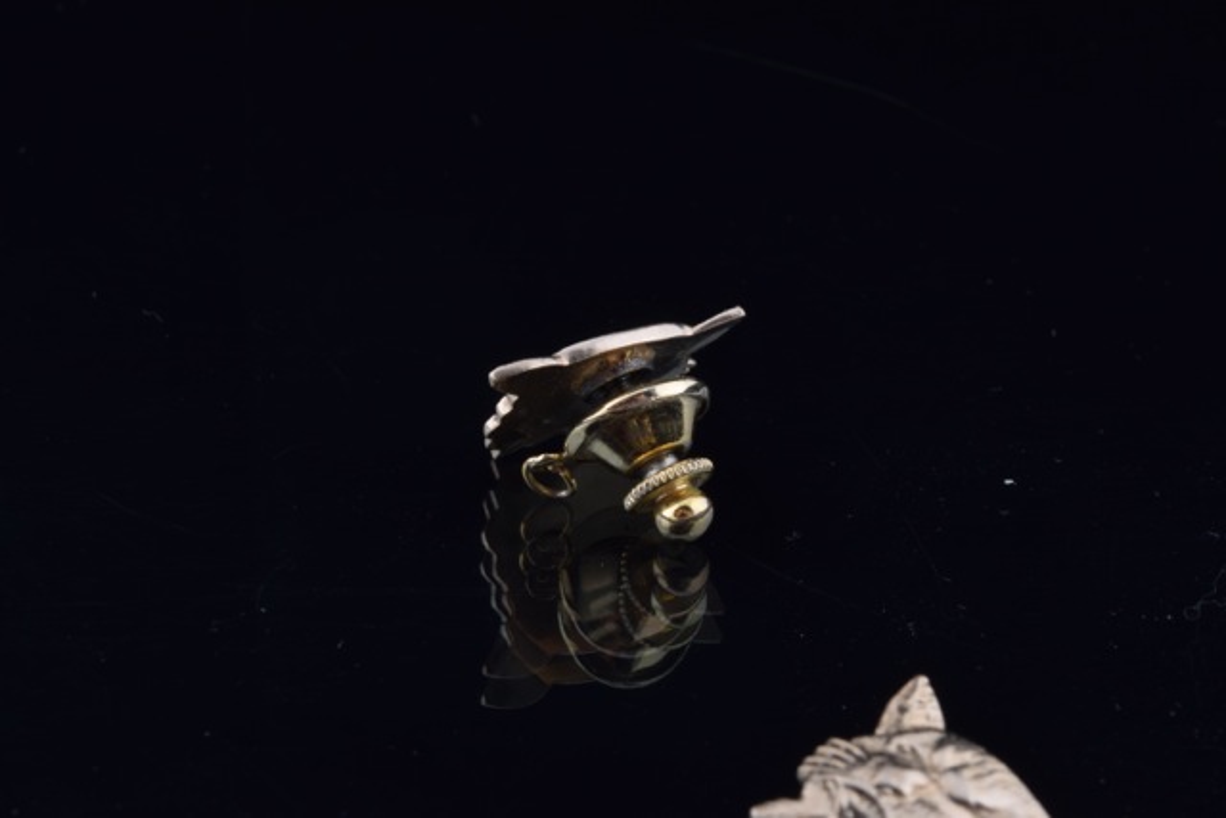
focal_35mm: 82
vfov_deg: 16.6
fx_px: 2810
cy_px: 409
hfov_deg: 24.6
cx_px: 613
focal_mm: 55
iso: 100
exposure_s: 1/125
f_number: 25
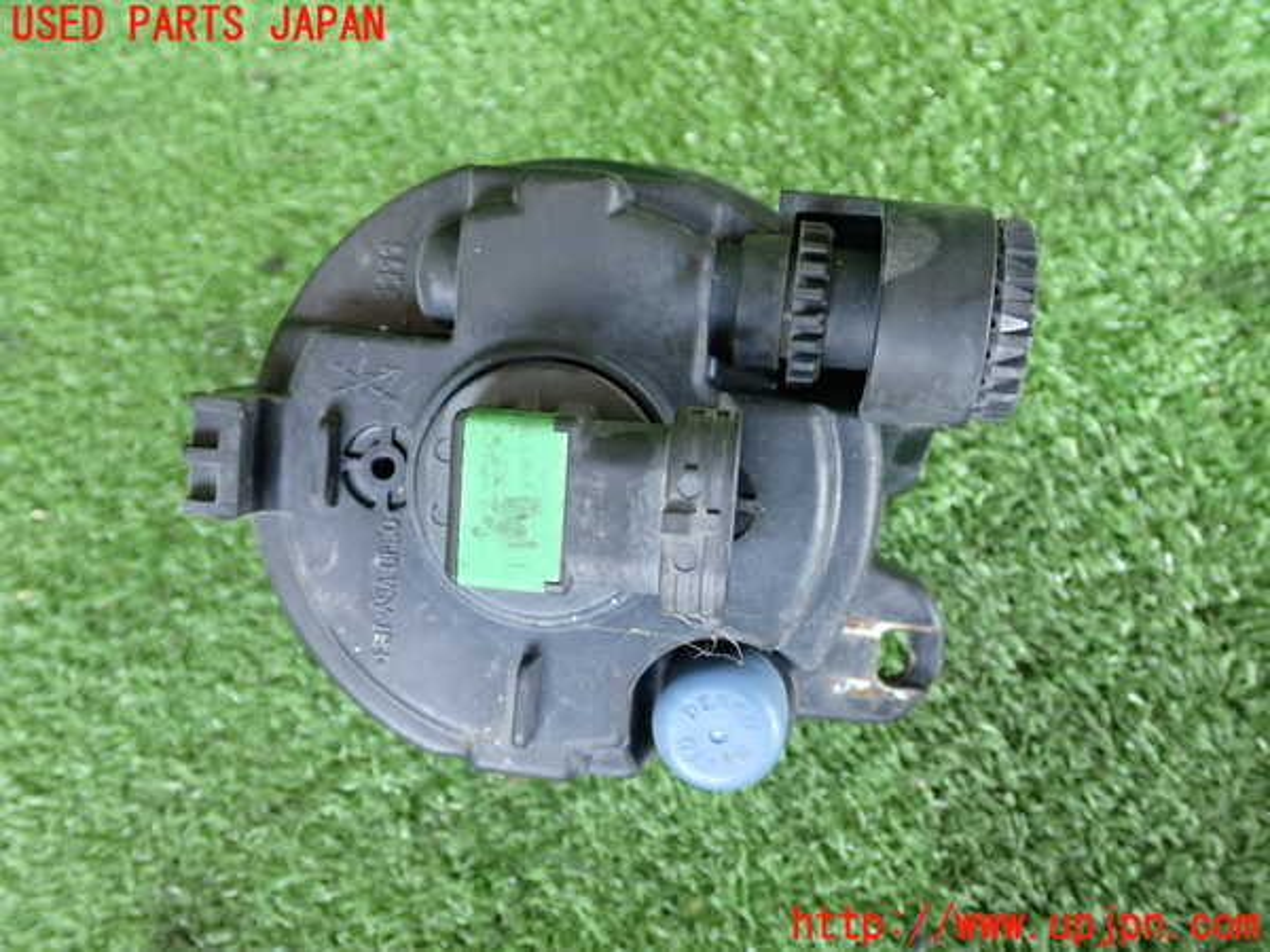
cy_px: 476
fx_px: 1321
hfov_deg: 51.4
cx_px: 635
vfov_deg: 39.7
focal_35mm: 36
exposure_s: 1/50
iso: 400
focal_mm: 6.37
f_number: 2.5
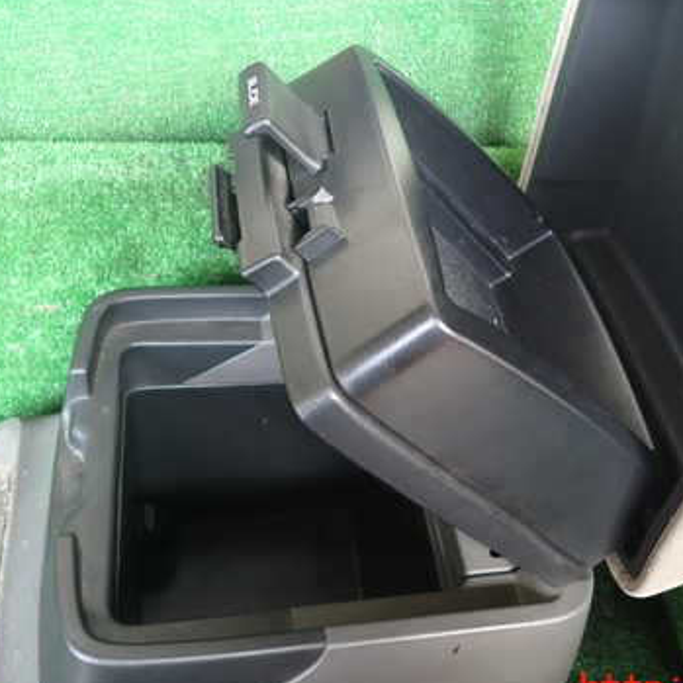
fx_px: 848
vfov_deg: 43.7
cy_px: 276
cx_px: 434
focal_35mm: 38
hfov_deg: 43.5
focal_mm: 4.5
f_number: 2
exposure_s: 1/50
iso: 200
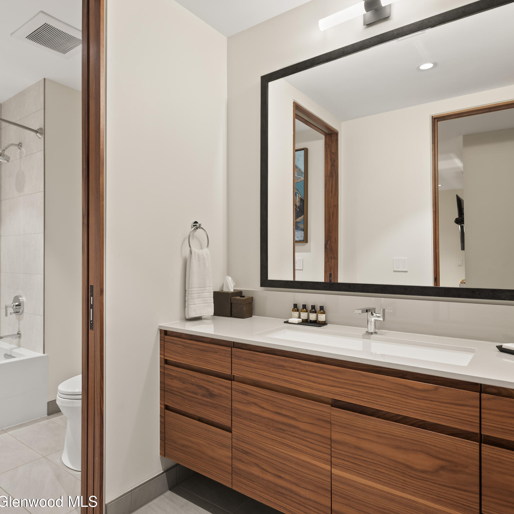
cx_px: 221
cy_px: 260
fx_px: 420
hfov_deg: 62.7
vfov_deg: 62.9
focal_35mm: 25
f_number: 7.1
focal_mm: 19
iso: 500
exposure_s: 1/3
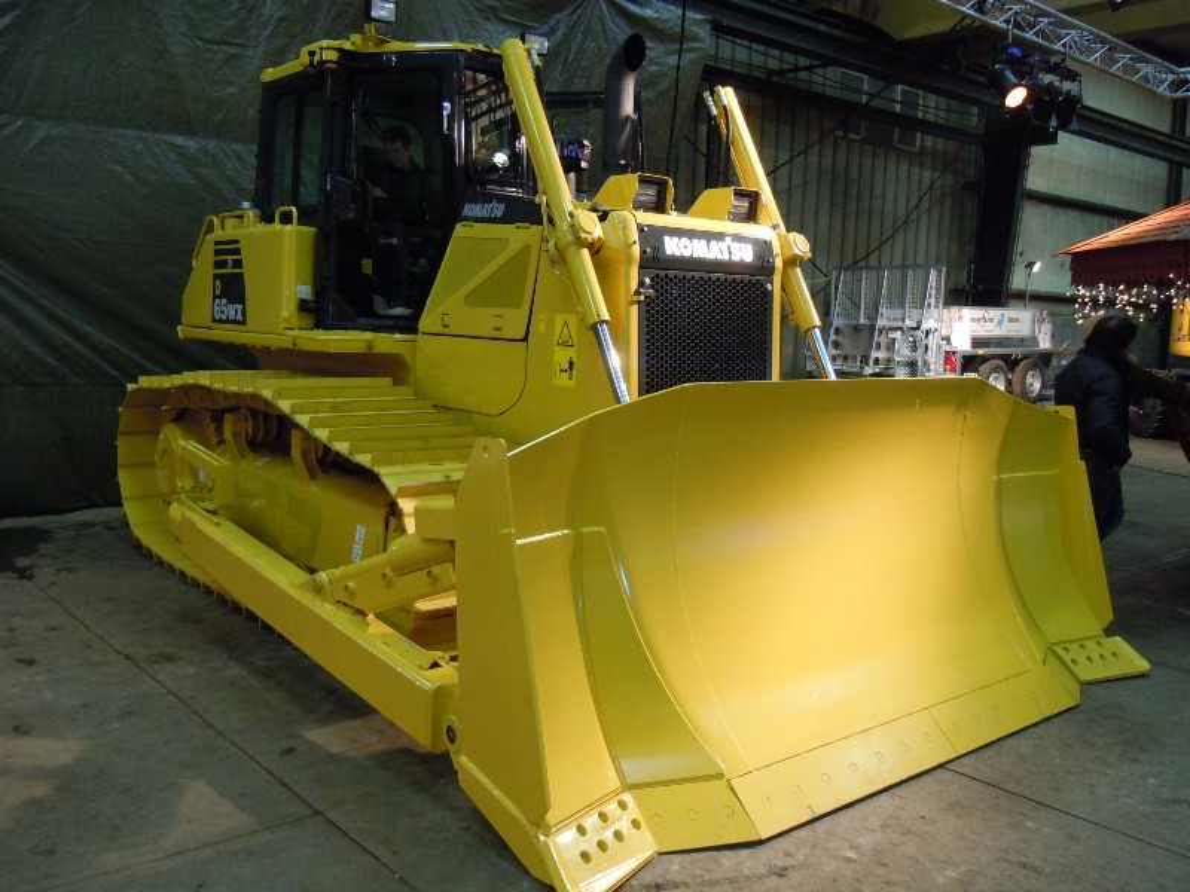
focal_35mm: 30
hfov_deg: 60.0
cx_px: 595
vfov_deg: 46.8
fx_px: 1031
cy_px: 446
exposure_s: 1/10
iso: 400
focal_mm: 5.4
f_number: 3.5
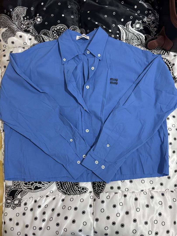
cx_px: 88
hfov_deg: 56.8
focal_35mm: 24
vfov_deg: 71.6
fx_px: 164
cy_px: 118
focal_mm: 6.76
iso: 500
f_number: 1.78
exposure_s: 1/60
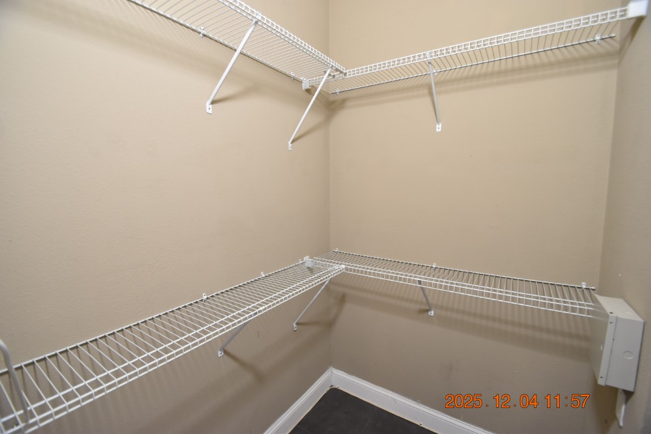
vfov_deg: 77.3
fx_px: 271
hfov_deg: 100.4
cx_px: 326
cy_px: 217
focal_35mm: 15
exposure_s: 1/15
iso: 800
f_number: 3.5
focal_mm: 10
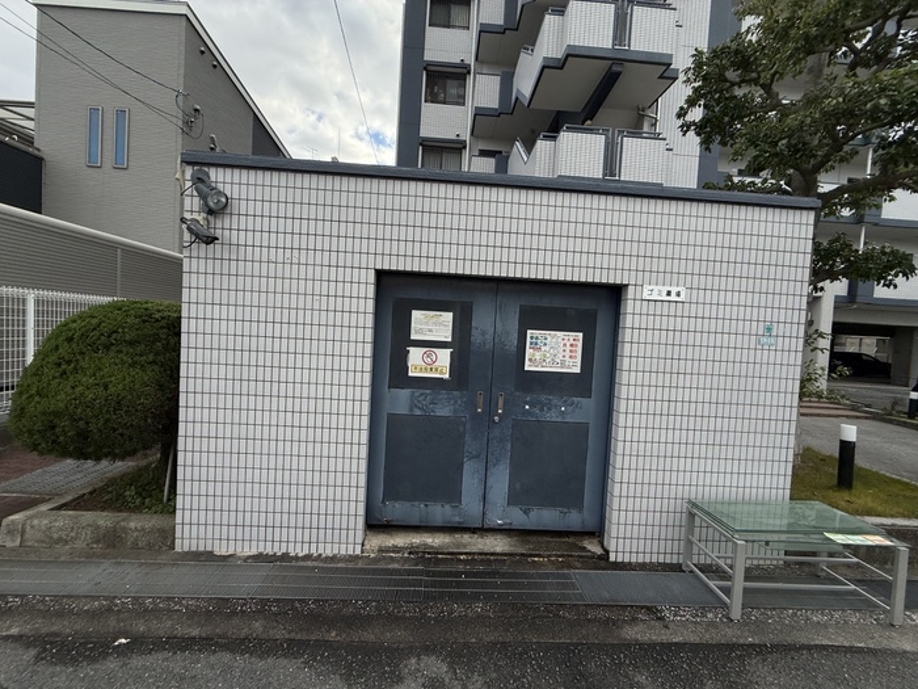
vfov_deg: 85.7
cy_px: 344
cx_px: 459
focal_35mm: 14
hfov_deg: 102.1
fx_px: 371
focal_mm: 2.22
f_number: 2.2
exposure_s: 1/1431
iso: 50
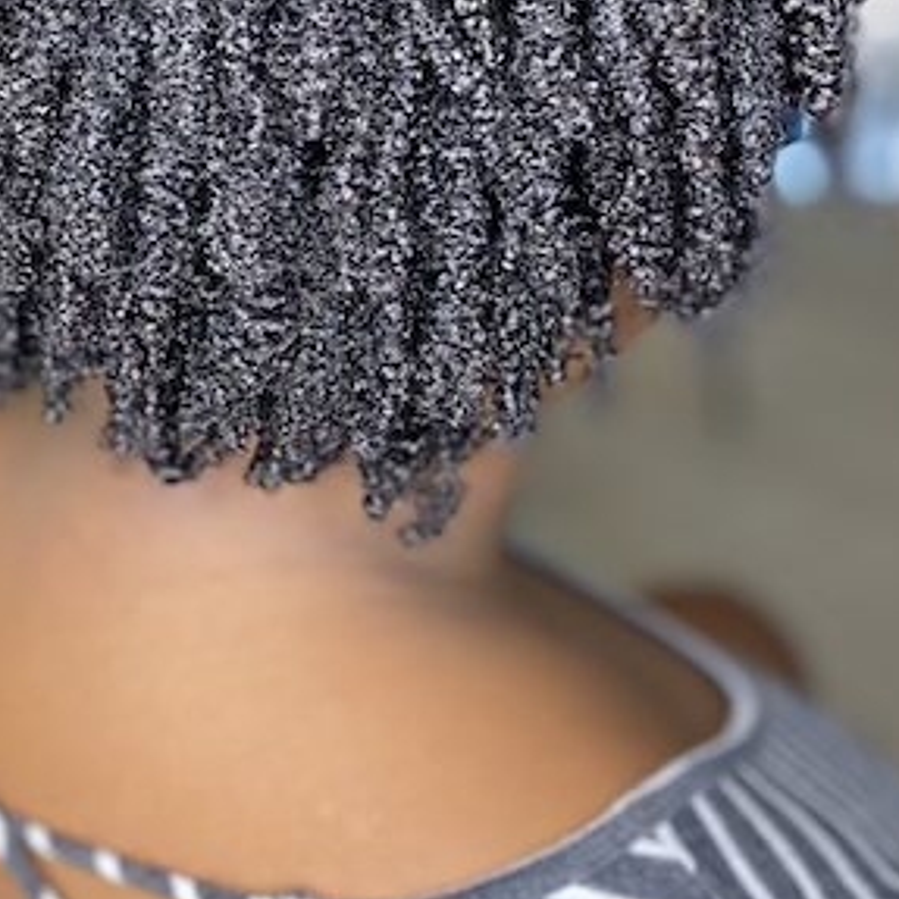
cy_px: 188
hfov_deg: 26.7
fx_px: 1880
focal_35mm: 64
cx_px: 279
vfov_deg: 26.4
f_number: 1.8
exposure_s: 1/60
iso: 200
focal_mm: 4.25
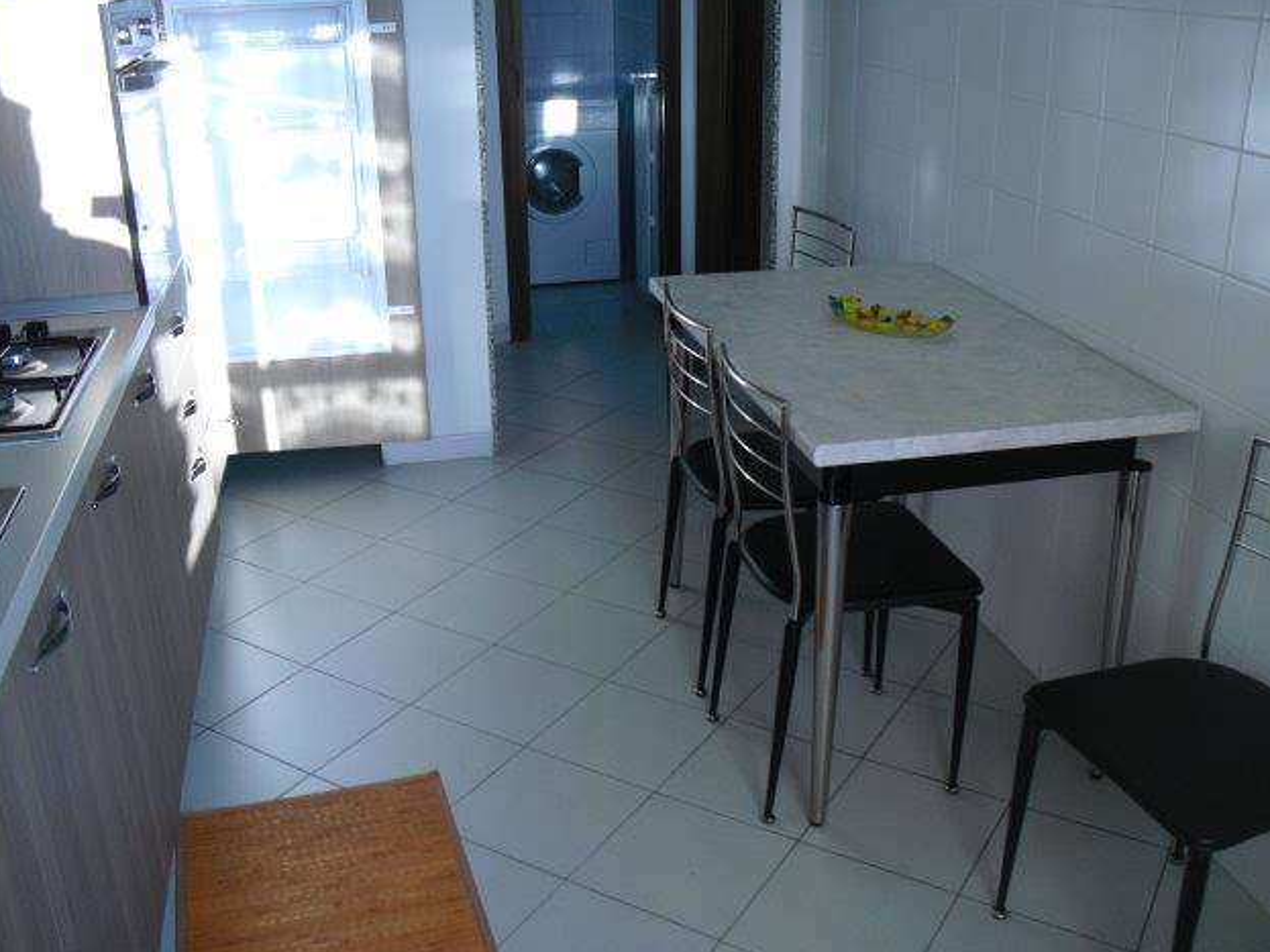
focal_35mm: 37
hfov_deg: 50.1
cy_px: 467
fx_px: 1357
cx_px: 636
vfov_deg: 38.7
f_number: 3.1
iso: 200
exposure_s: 1/100
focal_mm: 6.3
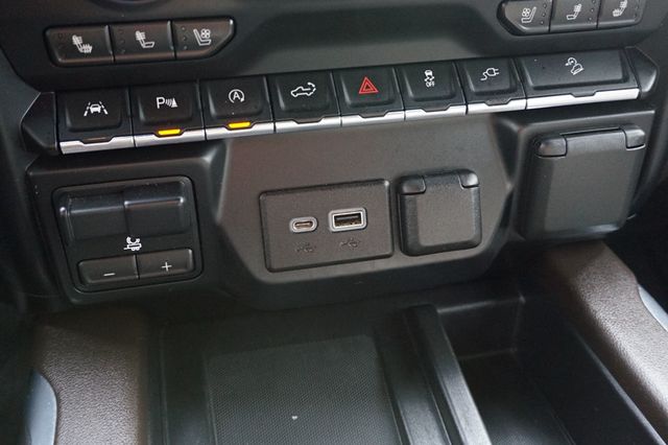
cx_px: 334
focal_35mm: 34
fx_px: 640
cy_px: 222
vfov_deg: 38.3
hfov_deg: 55.1
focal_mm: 23
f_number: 4
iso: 2500
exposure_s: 1/60
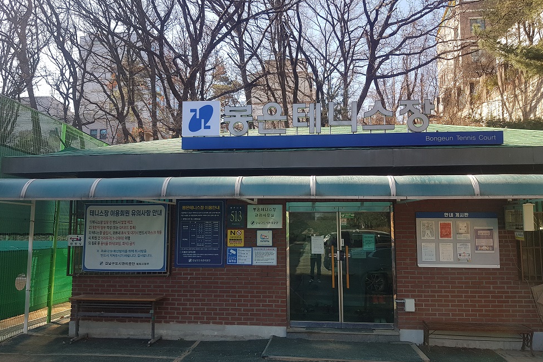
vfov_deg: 46.4
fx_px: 422
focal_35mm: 28
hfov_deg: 65.5
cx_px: 267
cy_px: 193
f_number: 1.7
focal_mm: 4.3
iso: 40
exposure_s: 1/584
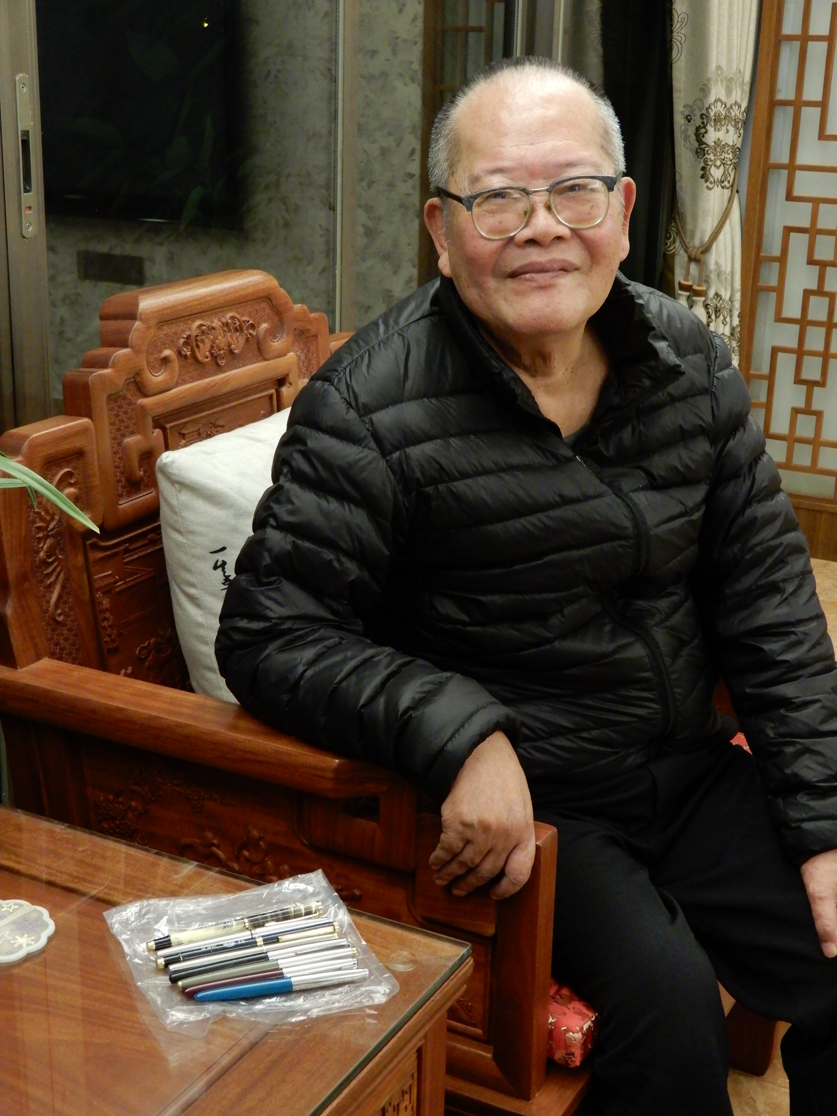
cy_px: 558
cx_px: 418
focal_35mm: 50
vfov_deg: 38.2
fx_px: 1612
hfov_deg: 29.1
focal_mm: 8.9
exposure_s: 1/10
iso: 800
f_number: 4
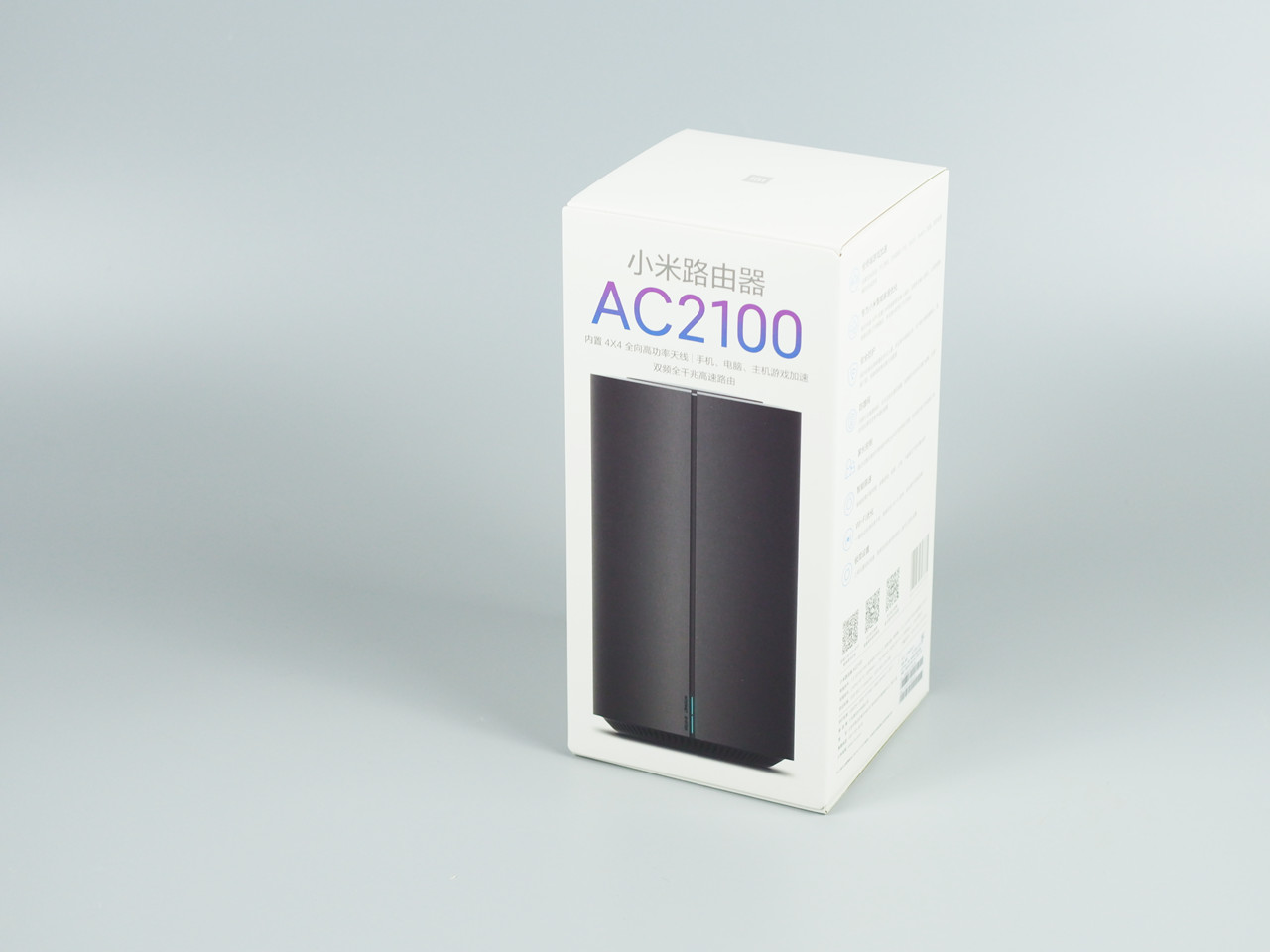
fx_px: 3155
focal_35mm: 86
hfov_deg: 22.8
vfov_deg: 17.2
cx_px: 635
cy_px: 476
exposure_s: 1/80
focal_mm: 43
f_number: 3.5
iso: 320
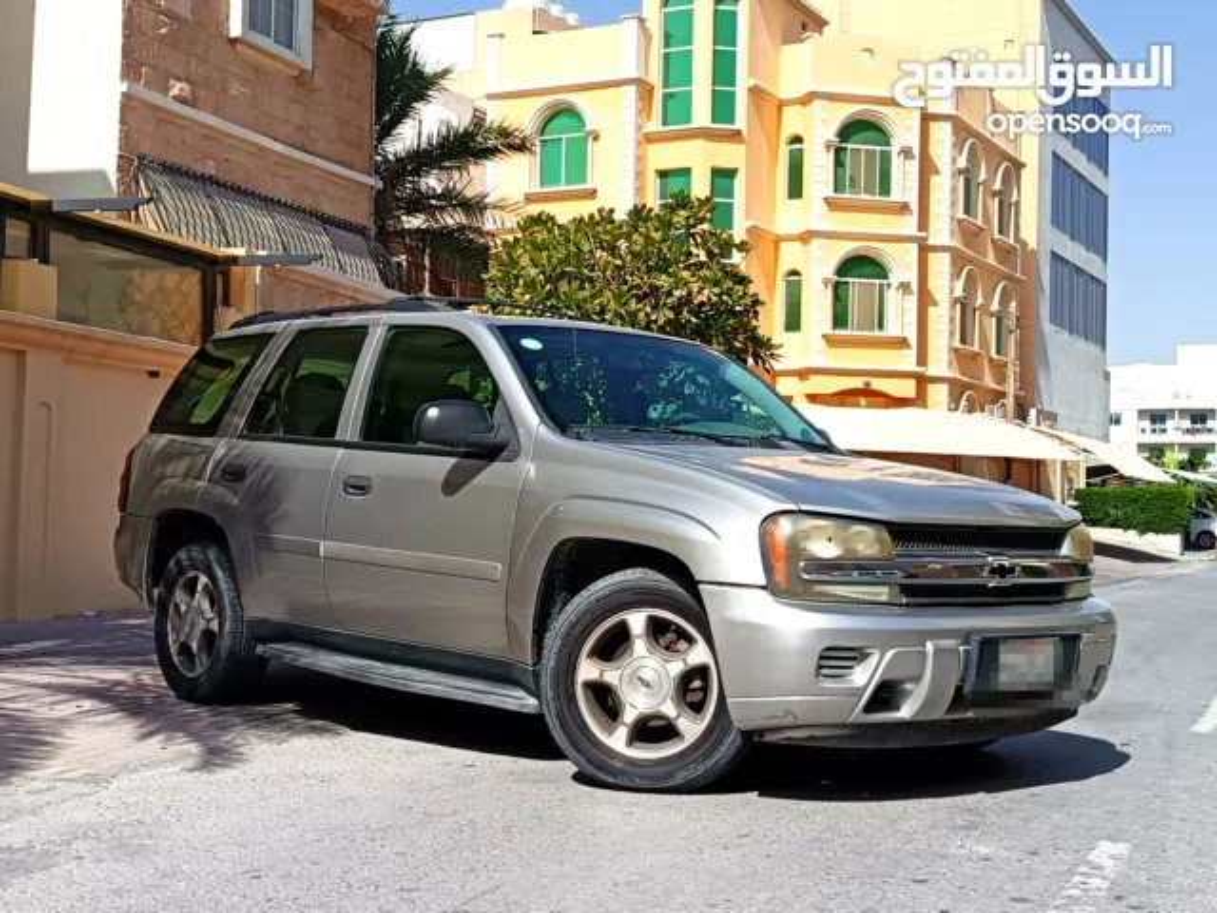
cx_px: 608
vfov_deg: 30.3
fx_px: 1688
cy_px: 456
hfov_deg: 39.7
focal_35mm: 48
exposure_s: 1/619
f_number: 1.75
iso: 100
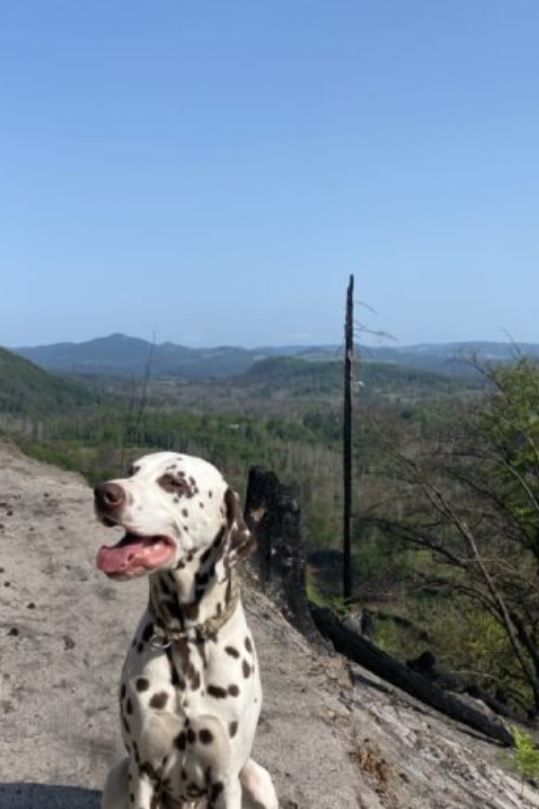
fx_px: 944
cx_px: 135
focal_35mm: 42
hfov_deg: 31.3
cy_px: 457
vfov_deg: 46.3
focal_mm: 4.25
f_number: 1.8
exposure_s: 1/3401
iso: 32
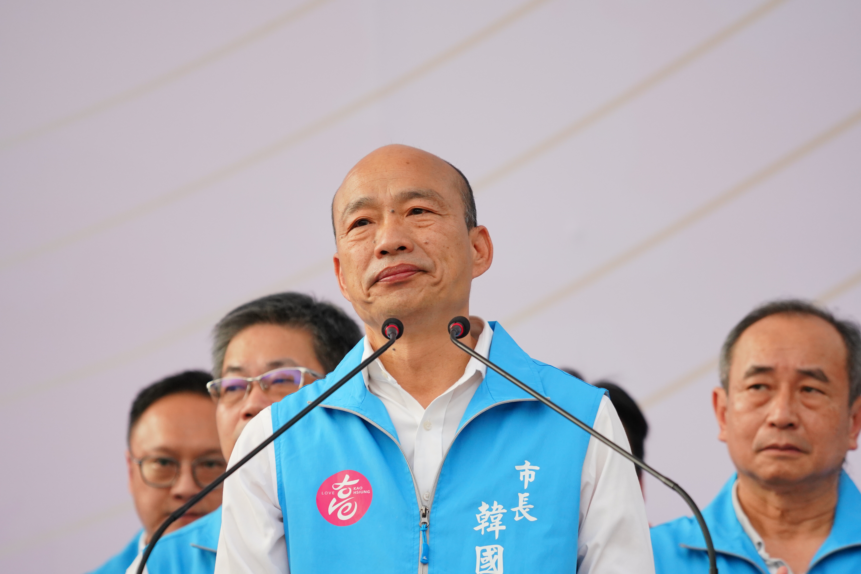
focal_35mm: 300
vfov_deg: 4.6
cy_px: 287
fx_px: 7176
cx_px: 430
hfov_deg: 6.9
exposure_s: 1/640
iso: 1000
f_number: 4
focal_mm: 200
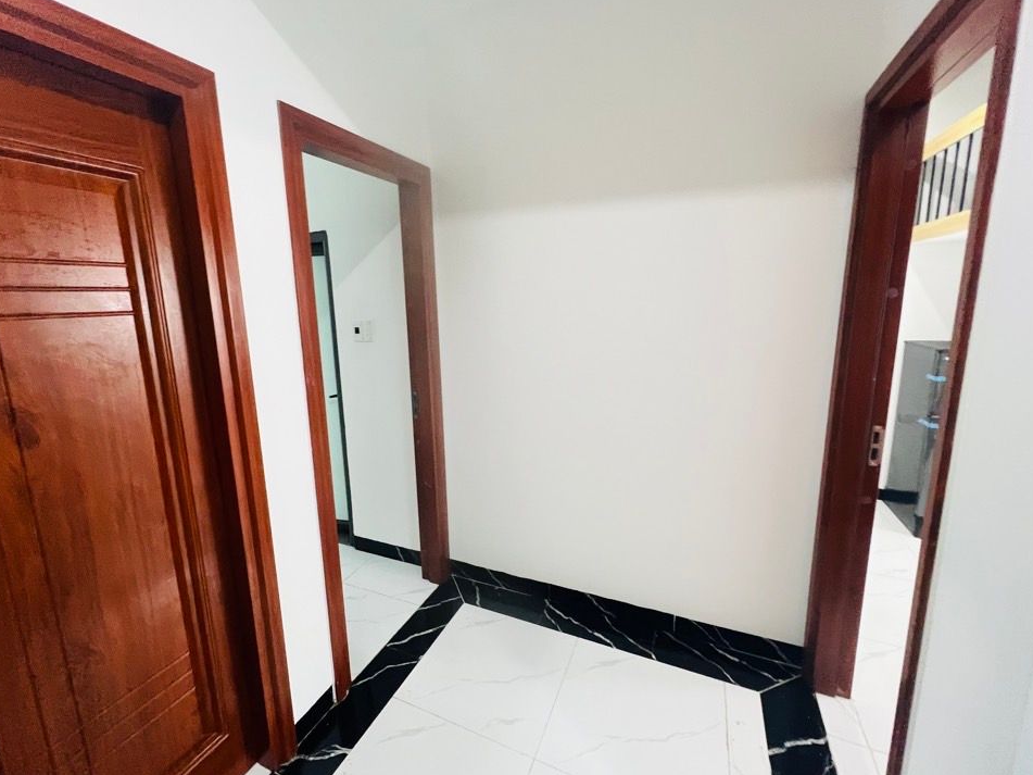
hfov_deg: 102.0
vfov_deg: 85.6
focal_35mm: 14
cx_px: 491
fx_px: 418
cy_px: 377
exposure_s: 1/50
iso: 320
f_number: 1.8
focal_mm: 1.57
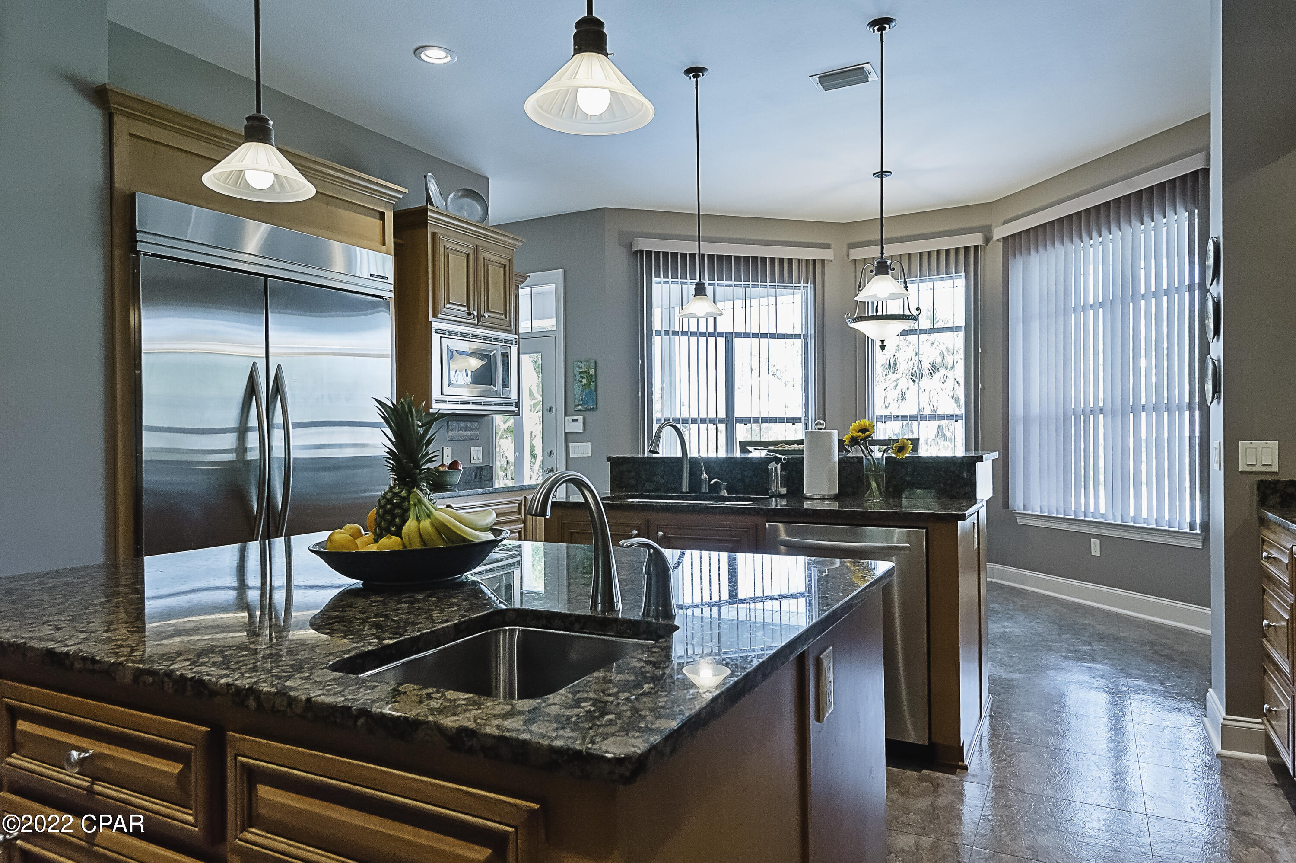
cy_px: 432
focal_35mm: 22
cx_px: 648
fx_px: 791
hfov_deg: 78.6
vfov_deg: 57.2
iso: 6400
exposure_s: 1/60
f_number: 8
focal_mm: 22
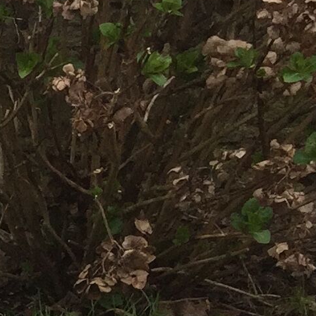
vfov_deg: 9.8
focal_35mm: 175
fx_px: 1807
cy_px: 377
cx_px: -701
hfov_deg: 8.2
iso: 32
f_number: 2.2
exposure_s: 1/399
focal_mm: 4.15
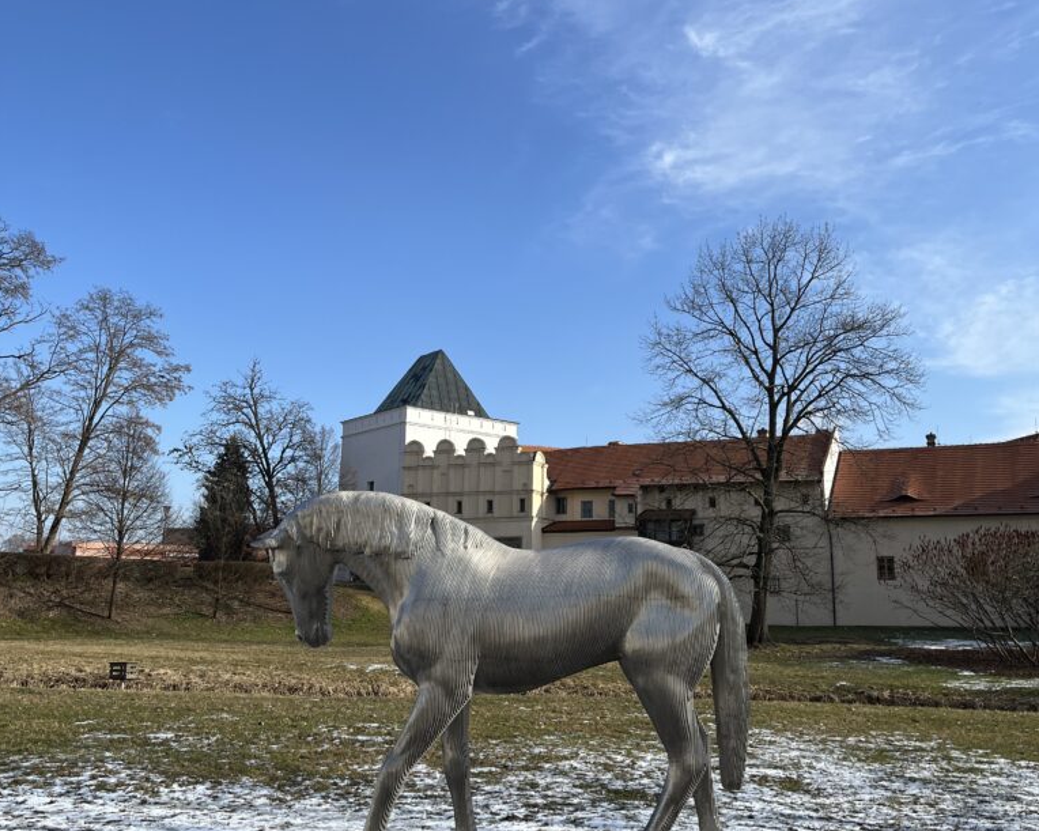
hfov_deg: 52.8
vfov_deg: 43.3
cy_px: 401
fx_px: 1045
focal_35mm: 34
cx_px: 518
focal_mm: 5.1
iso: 50
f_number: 1.6
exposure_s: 1/3215
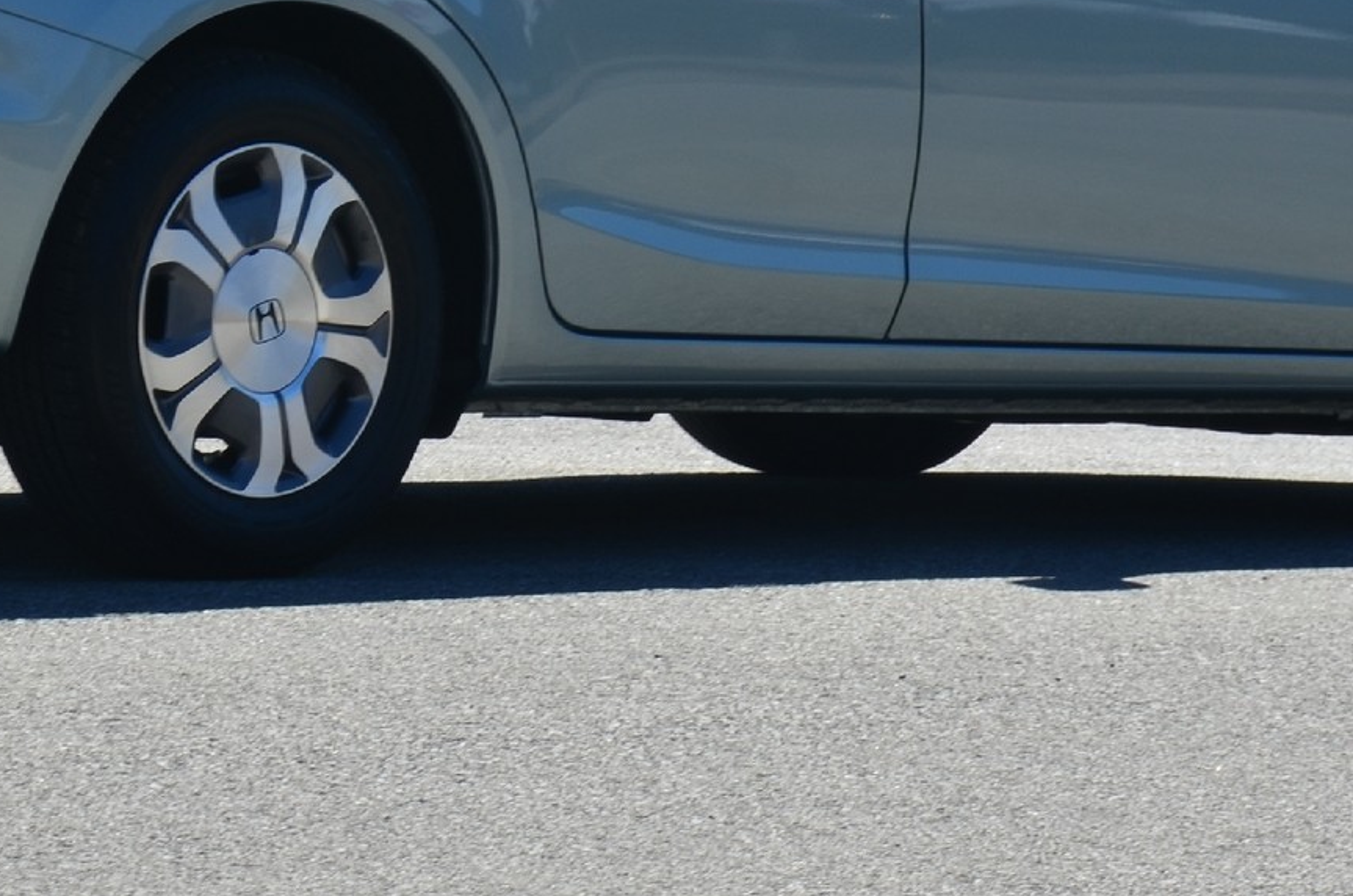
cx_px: 432
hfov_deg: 6.3
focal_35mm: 325
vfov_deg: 4.2
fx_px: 12204
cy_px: -202
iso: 100
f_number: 11
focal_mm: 75
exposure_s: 1/125
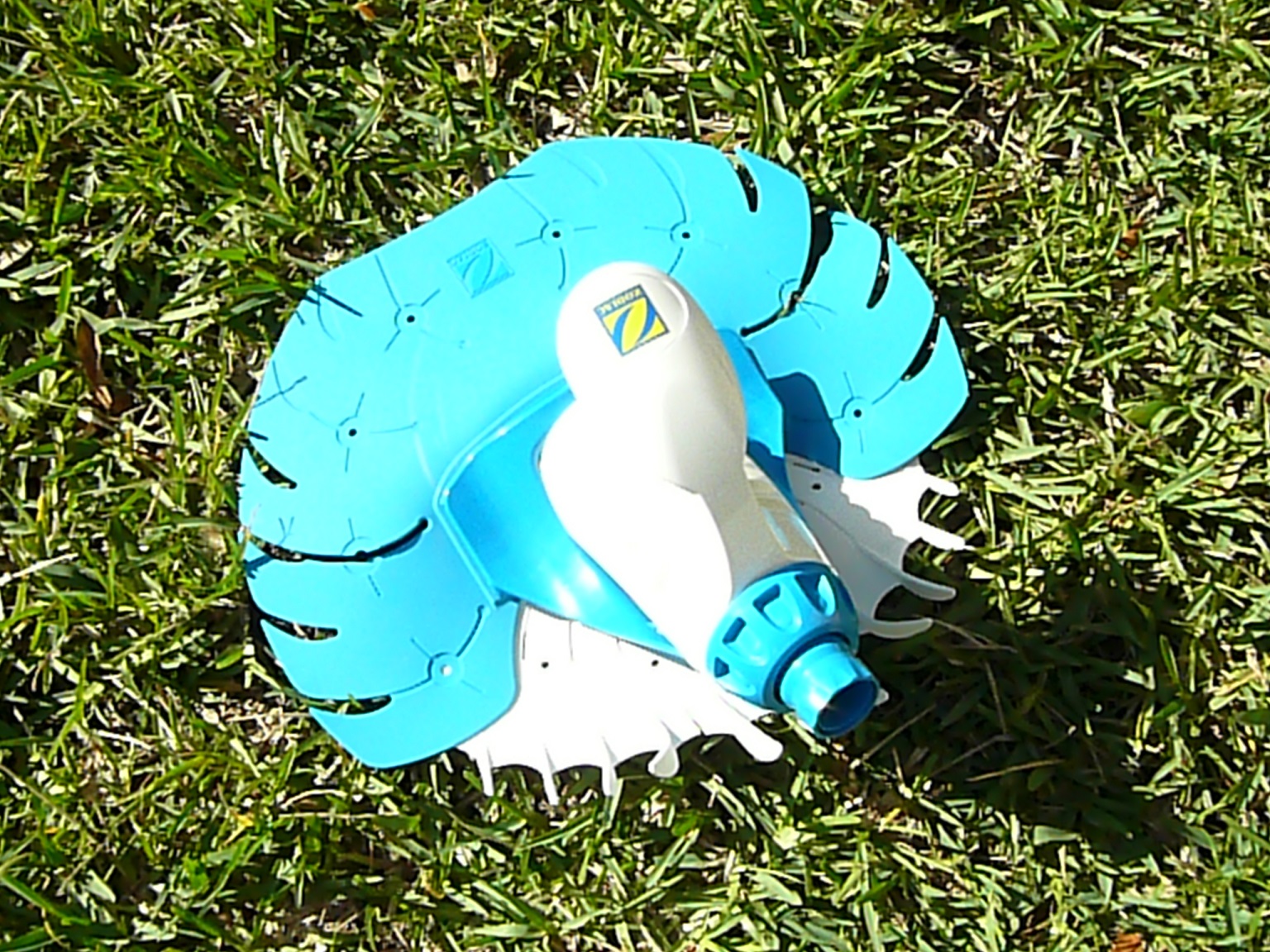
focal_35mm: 35
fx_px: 1284
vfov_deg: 40.7
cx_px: 635
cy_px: 476
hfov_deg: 52.6
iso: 800
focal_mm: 5.2
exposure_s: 1/2000
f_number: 5
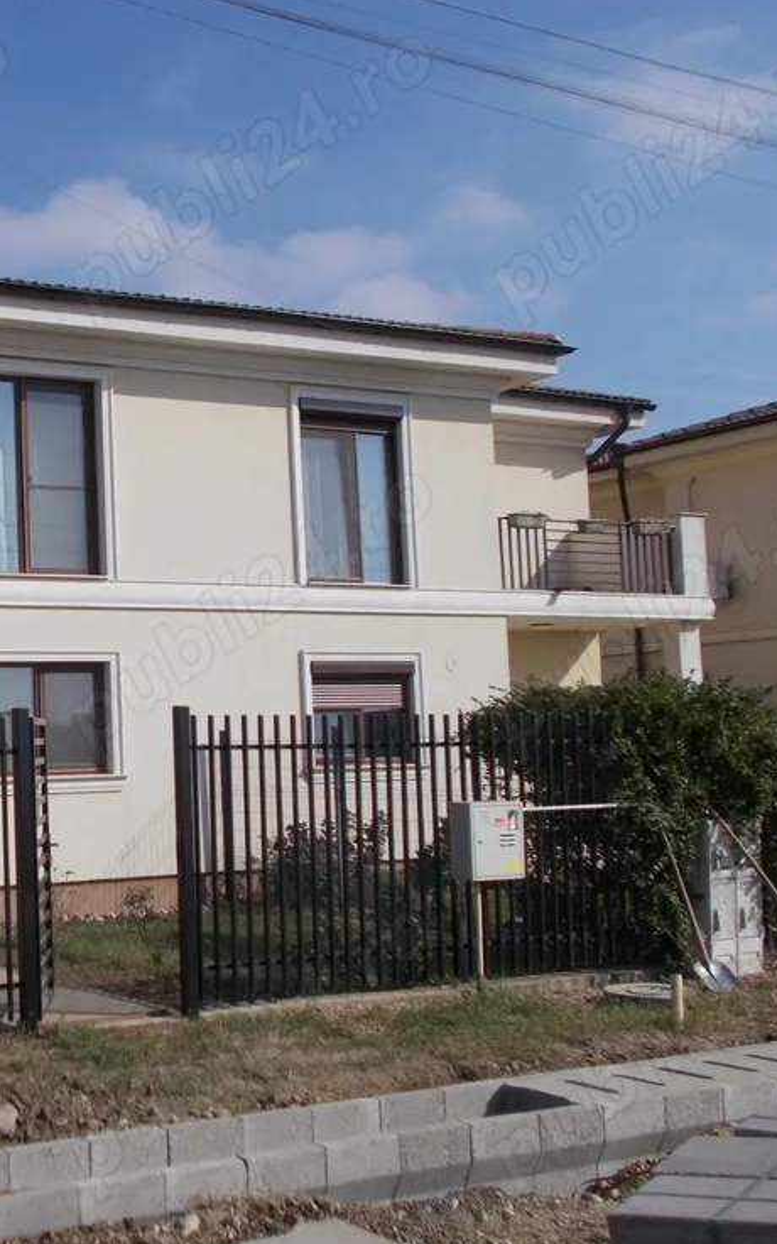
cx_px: -34
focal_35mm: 49
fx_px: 1660
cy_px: 627
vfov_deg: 41.1
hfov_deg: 24.9
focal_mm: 6
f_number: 9.2
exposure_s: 1/250
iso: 80
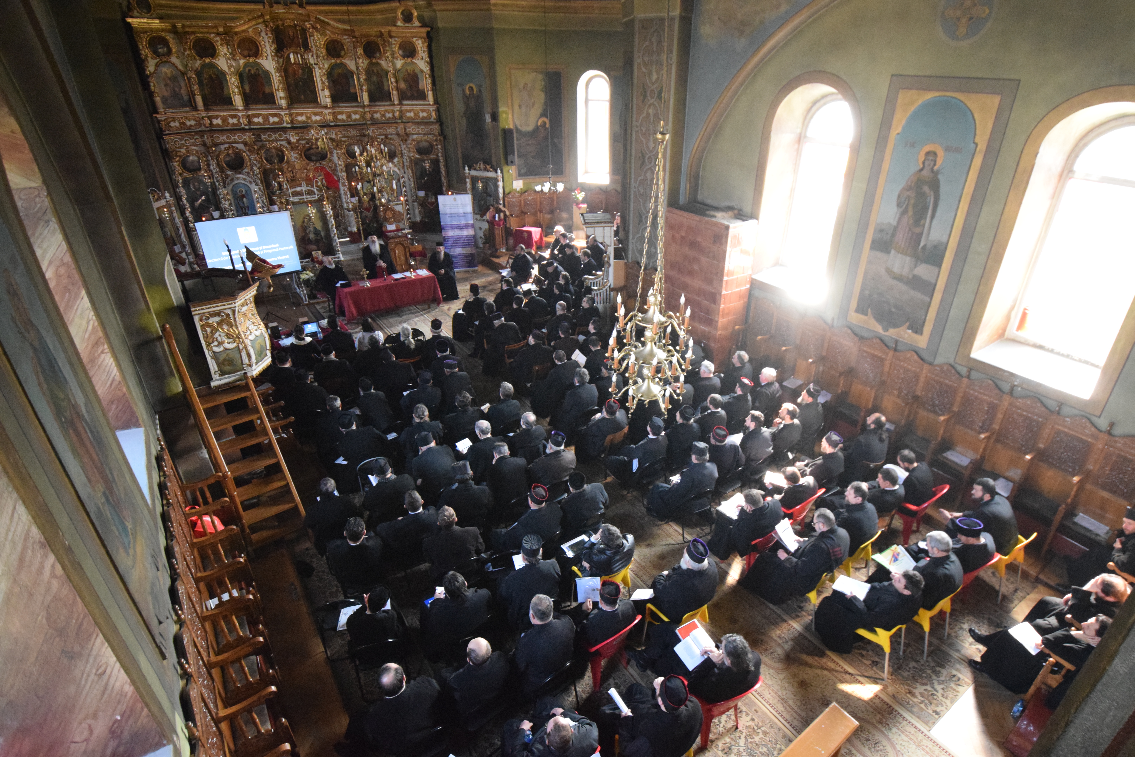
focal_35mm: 18
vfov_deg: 67.4
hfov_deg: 90.0
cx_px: 568
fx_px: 567
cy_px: 378
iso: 5000
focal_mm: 12
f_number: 5.6
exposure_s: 1/80
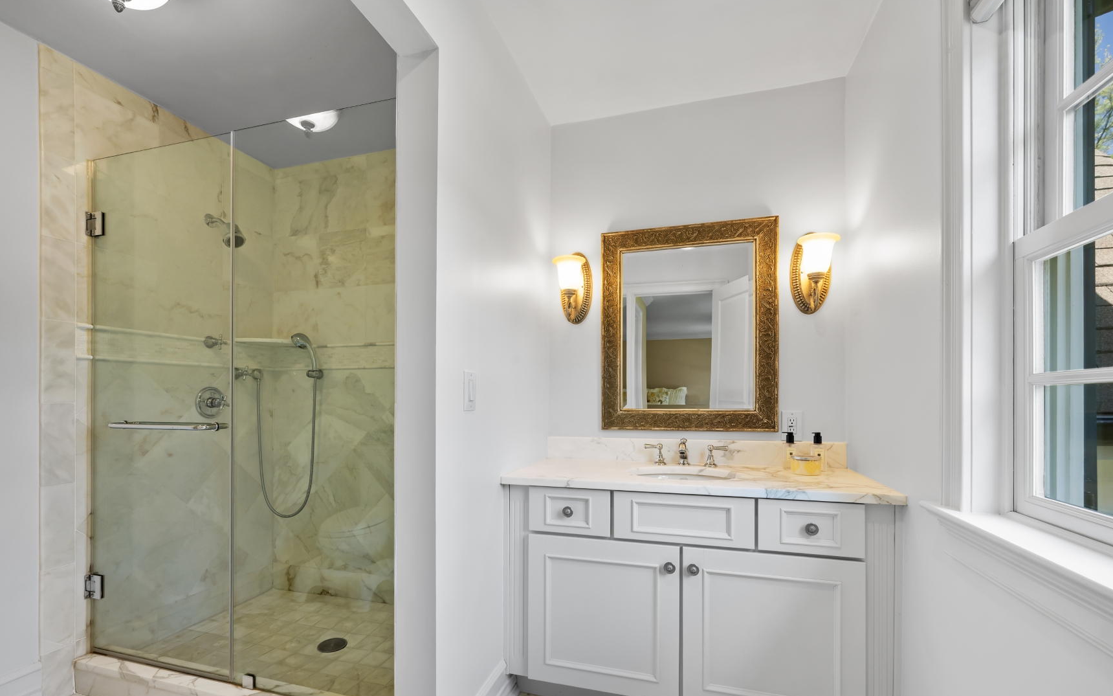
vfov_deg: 71.1
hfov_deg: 97.8
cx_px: 551
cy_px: 384
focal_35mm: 16
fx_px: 485
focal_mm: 15
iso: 400
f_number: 9
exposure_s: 1/4
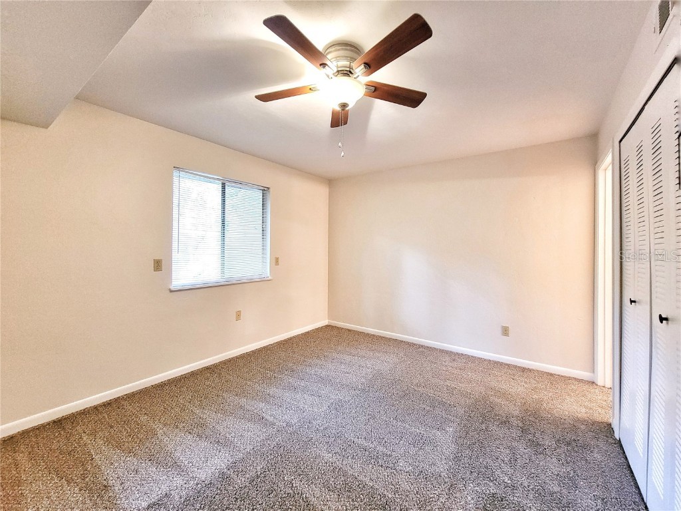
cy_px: 256
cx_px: 340
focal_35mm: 13
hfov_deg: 106.2
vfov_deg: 89.9
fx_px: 256
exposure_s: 1/24
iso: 640
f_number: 2.2
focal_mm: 2.2
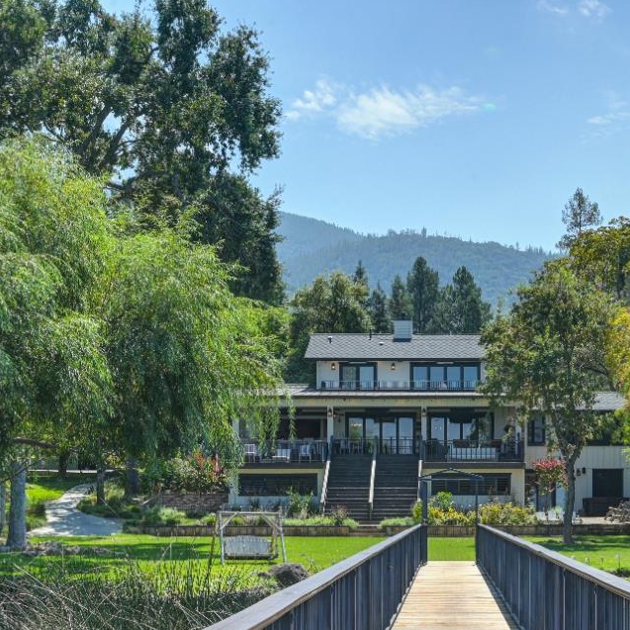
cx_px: 455
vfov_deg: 28.2
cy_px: 474
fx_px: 1235
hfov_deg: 28.3
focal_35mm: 60
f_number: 11
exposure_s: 1/500
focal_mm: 30
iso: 500
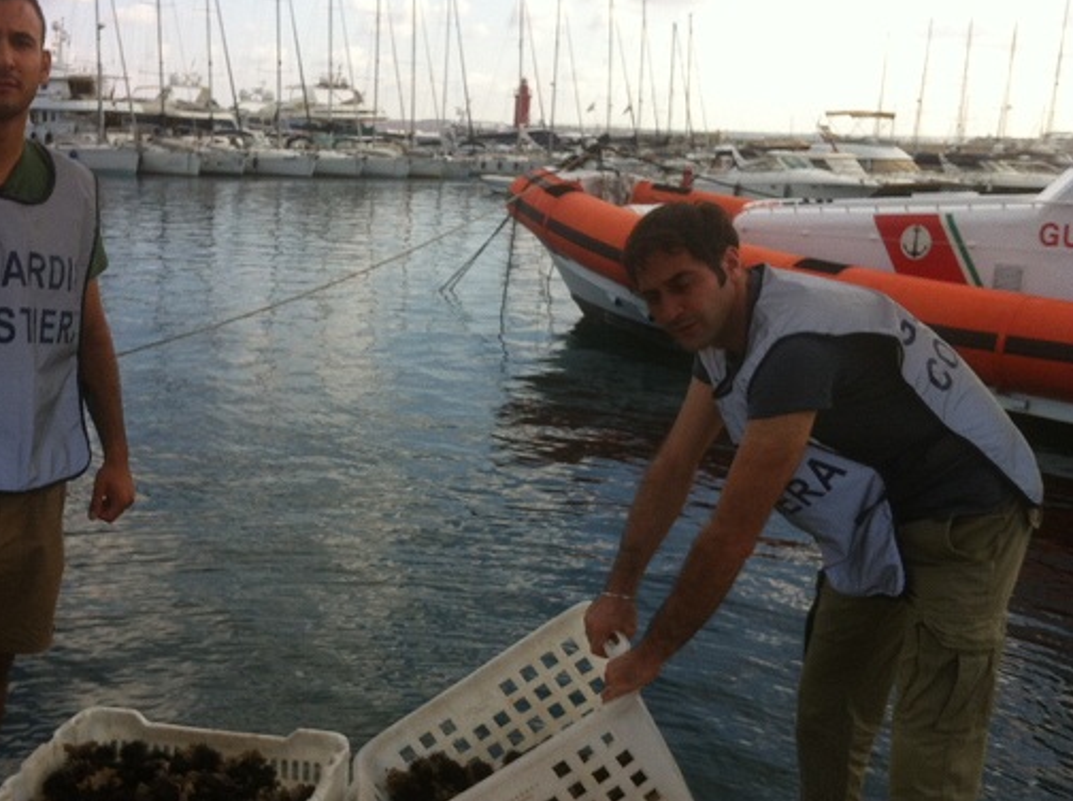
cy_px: 430
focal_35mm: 45
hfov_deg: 41.8
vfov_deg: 32.1
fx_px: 1392
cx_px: 405
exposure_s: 1/838
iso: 80
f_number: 2.8
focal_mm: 3.85
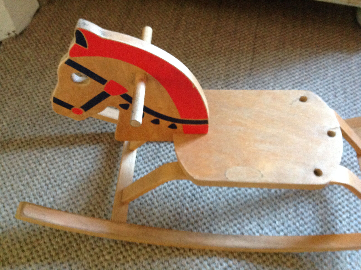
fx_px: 364
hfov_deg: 52.7
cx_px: 180
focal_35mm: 35
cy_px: 135
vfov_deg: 40.6
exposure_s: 1/15
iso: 500
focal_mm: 4.28
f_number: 2.4
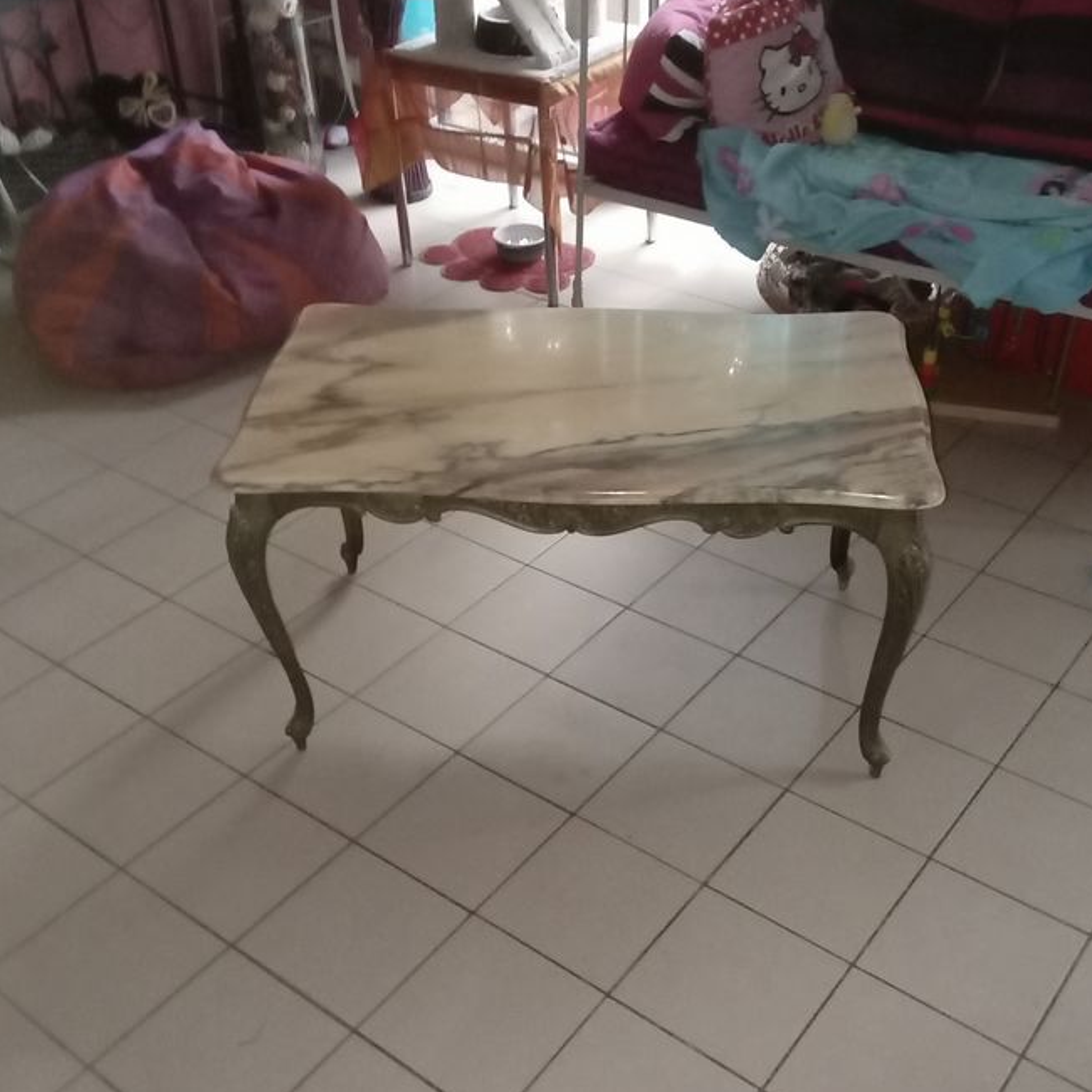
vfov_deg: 48.3
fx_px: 1213
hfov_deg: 48.4
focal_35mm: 34
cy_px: 637
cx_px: 588
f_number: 2
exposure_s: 1/20
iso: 606
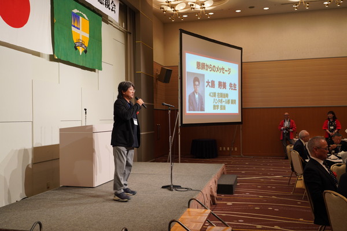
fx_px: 337
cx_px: 174
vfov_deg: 37.9
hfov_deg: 54.4
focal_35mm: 35
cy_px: 116
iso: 800
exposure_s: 1/40
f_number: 5.6
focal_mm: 35
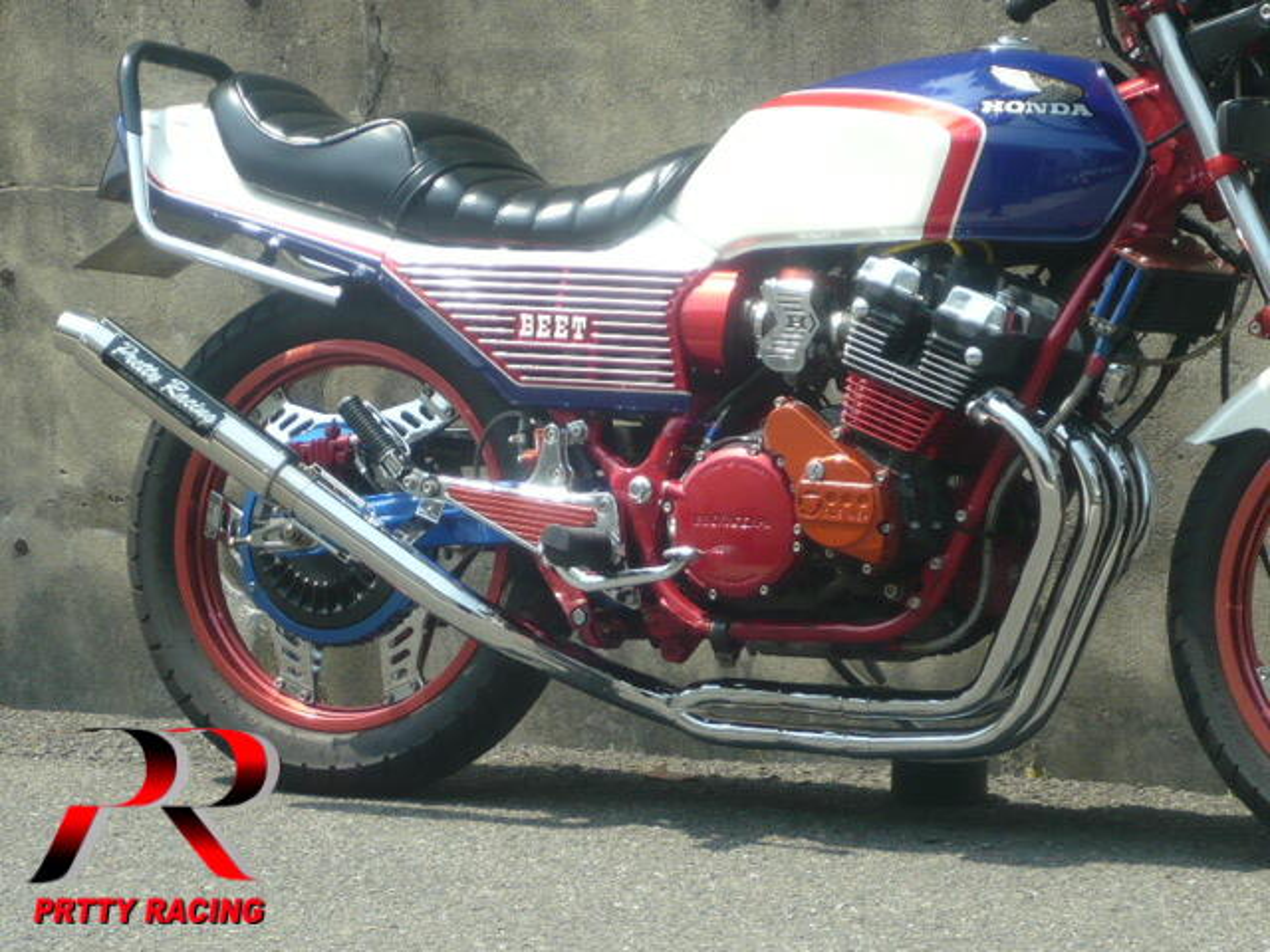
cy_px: 476
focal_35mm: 119
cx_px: 635
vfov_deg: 12.5
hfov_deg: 16.6
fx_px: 4366
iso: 100
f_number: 5
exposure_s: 1/200
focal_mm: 13
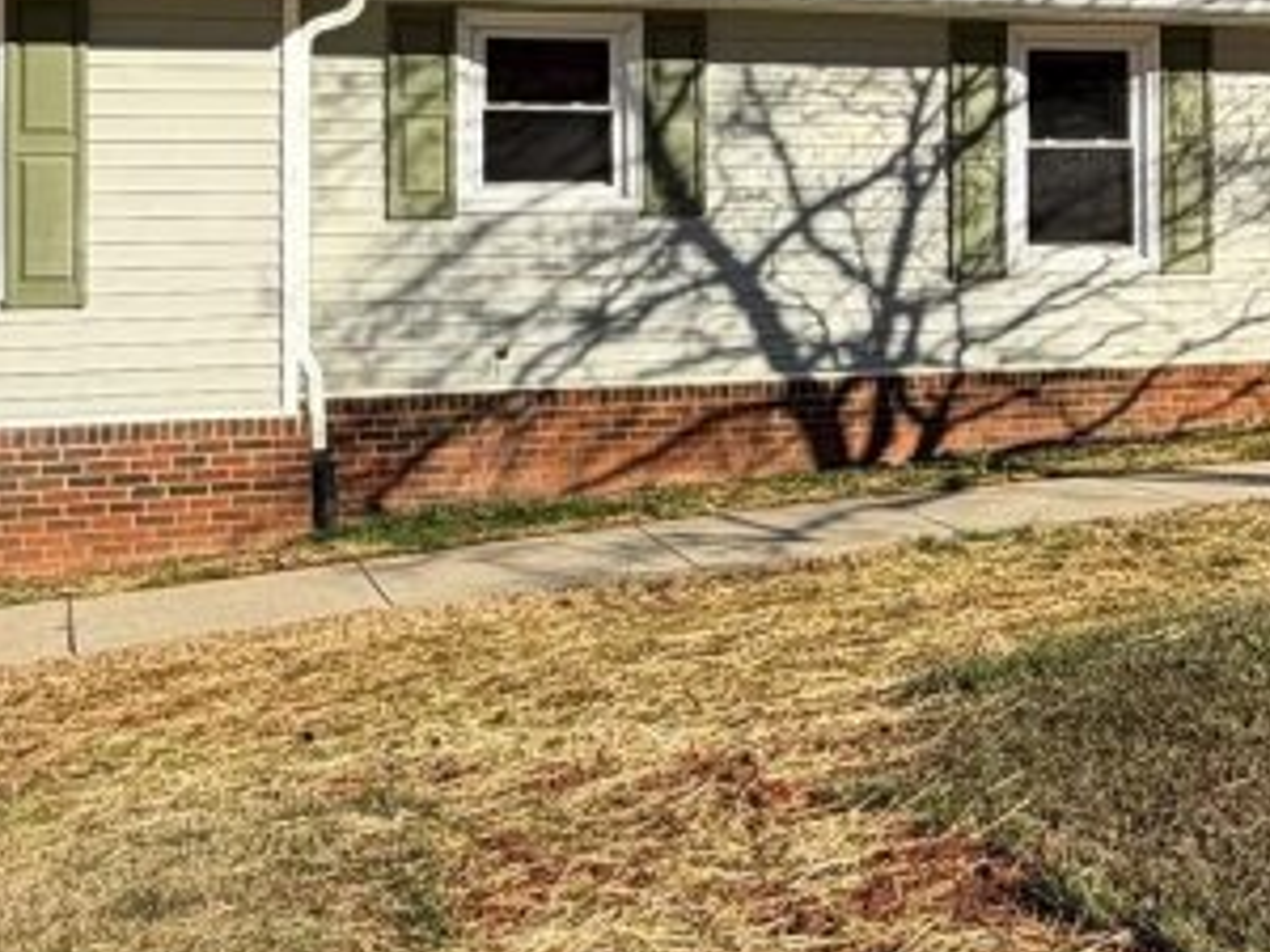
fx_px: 2055
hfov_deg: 34.0
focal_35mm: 56
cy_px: 144
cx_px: 872
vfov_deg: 25.5
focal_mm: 2.22
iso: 20
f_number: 2.2
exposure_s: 1/770
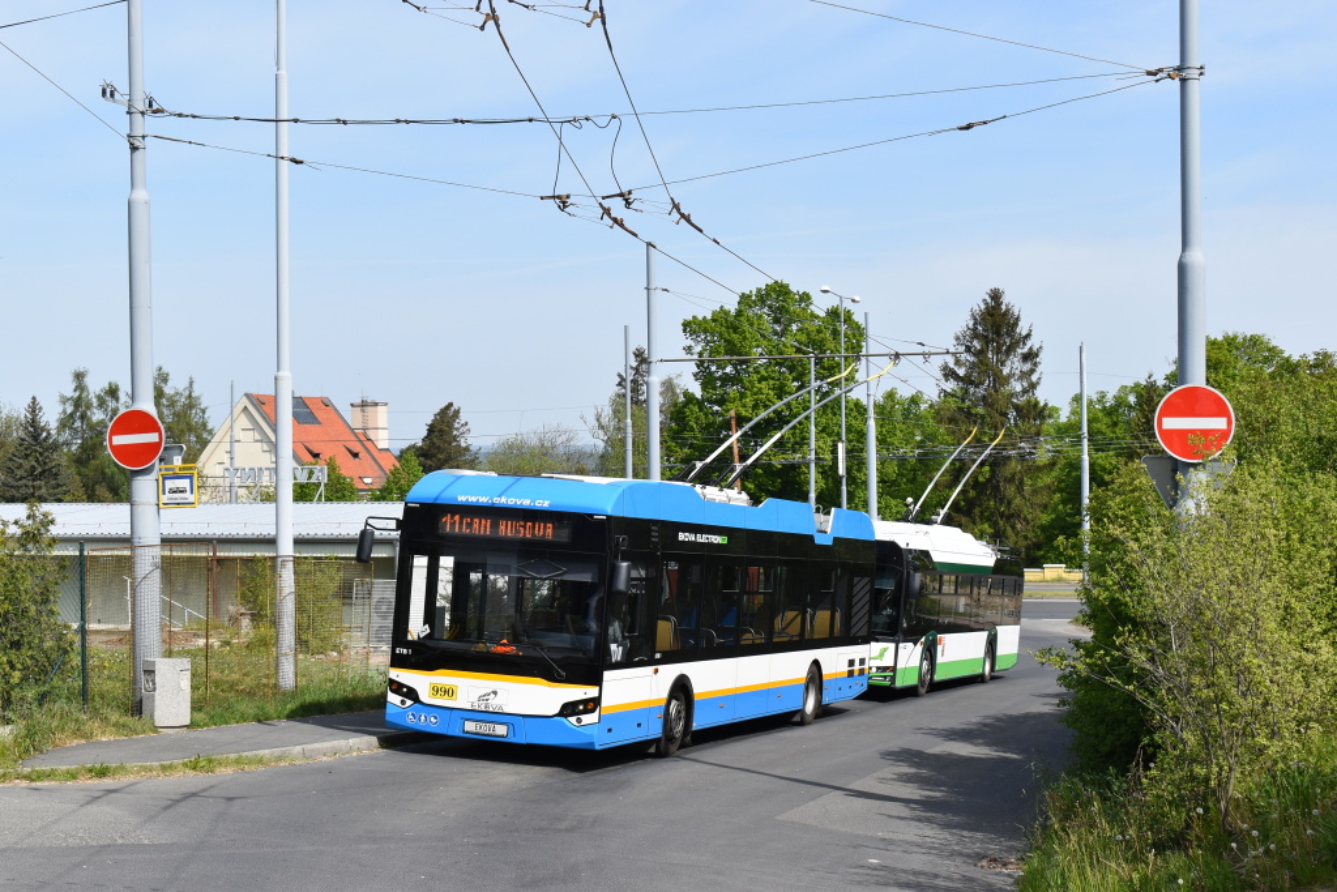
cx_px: 668
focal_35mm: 52
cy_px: 446
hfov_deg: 37.8
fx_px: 1950
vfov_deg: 25.8
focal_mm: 35
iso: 200
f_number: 10
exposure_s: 1/400
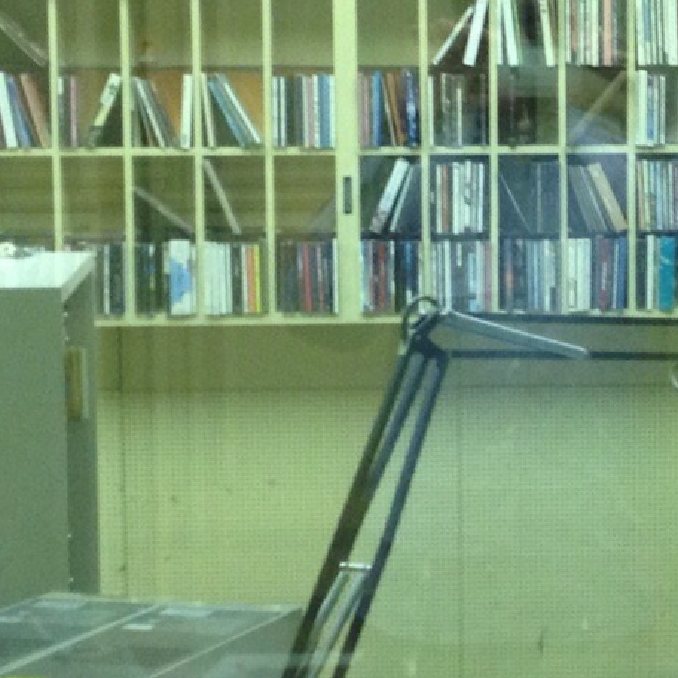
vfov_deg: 12.6
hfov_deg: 12.4
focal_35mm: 139
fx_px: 3080
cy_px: 415
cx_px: 662
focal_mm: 4.28
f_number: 2.4
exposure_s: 1/20
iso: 125
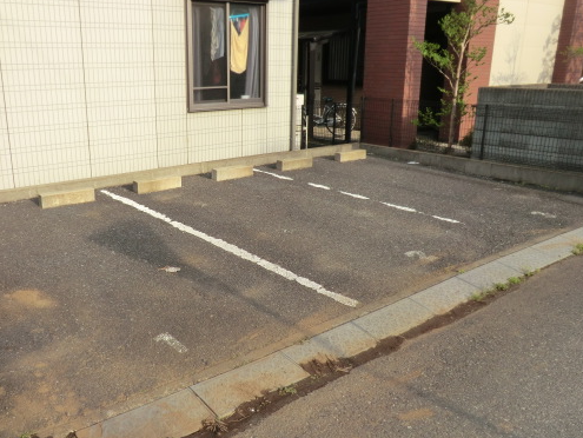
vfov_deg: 45.5
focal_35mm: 31
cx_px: 238
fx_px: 522
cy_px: 230
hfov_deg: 57.9
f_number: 3.2
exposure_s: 1/320
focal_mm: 4.3
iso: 80
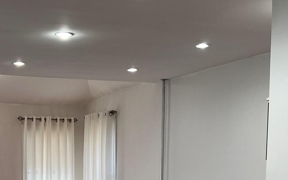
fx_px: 534
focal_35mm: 68
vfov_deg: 17.9
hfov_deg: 29.5
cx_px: 59
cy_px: 233
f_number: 1.5
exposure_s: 1/120
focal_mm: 5.7
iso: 64
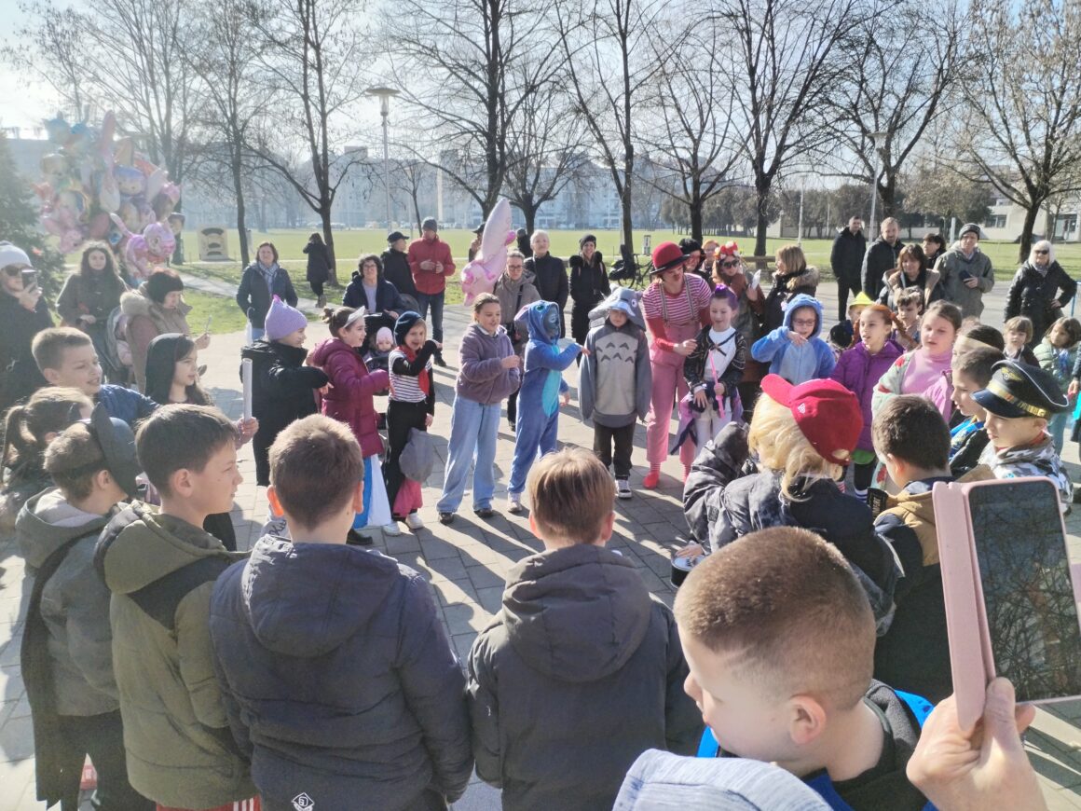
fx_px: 906
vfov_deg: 48.2
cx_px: 540
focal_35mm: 29
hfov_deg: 61.7
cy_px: 406
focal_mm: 4.75
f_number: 1.8
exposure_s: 1/1576
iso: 100
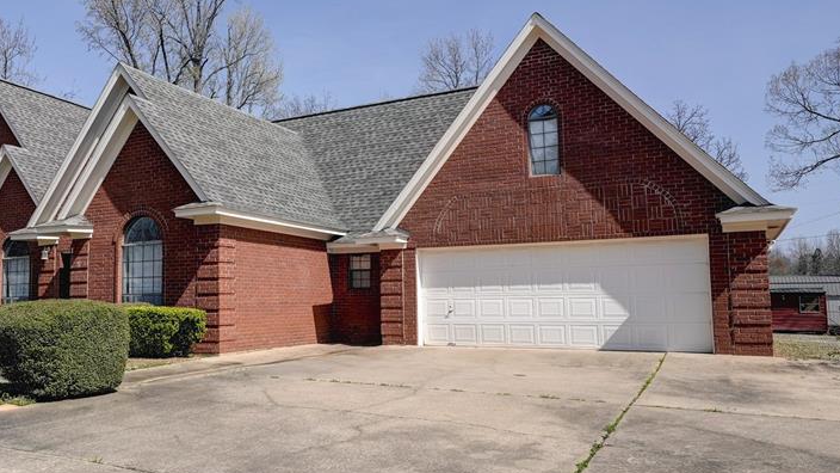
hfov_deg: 59.7
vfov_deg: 36.7
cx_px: 284
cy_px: 245
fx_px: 713
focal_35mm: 32
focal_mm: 21
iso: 400
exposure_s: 1/800
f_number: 8
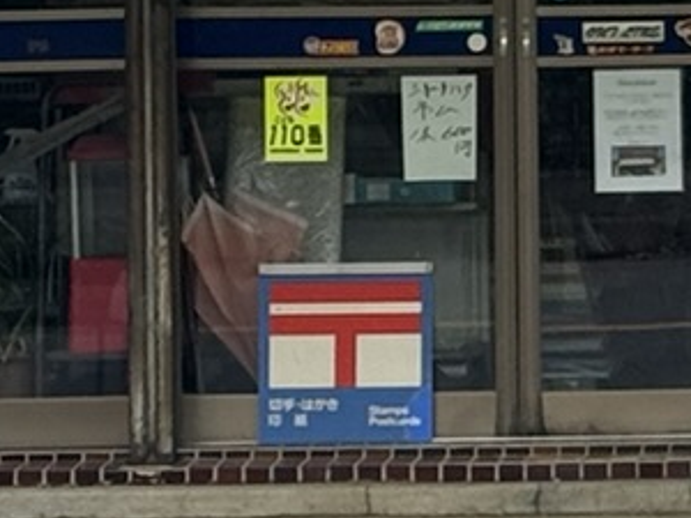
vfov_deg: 4.5
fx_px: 6547
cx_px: 1285
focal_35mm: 328
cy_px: -99
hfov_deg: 5.9
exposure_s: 1/1818
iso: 64
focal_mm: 6.76
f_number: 1.78
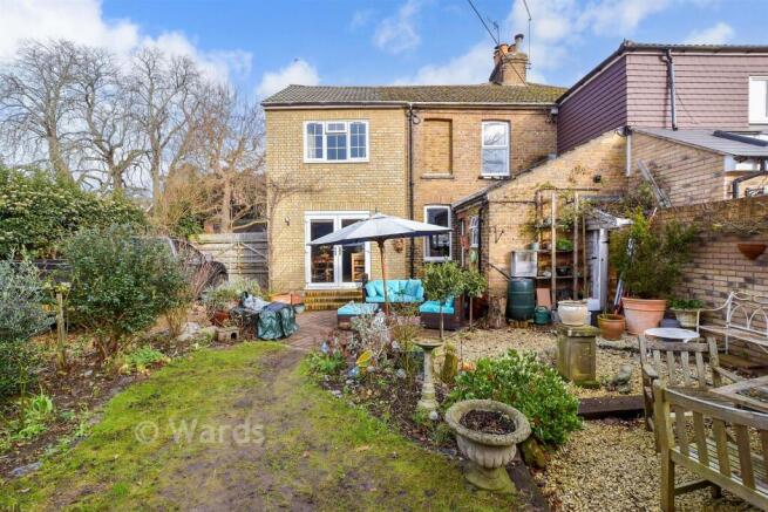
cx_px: 384
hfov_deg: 100.4
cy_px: 256
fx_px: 320
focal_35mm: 15
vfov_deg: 77.4
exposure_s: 1/320
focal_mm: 10
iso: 320
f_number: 8
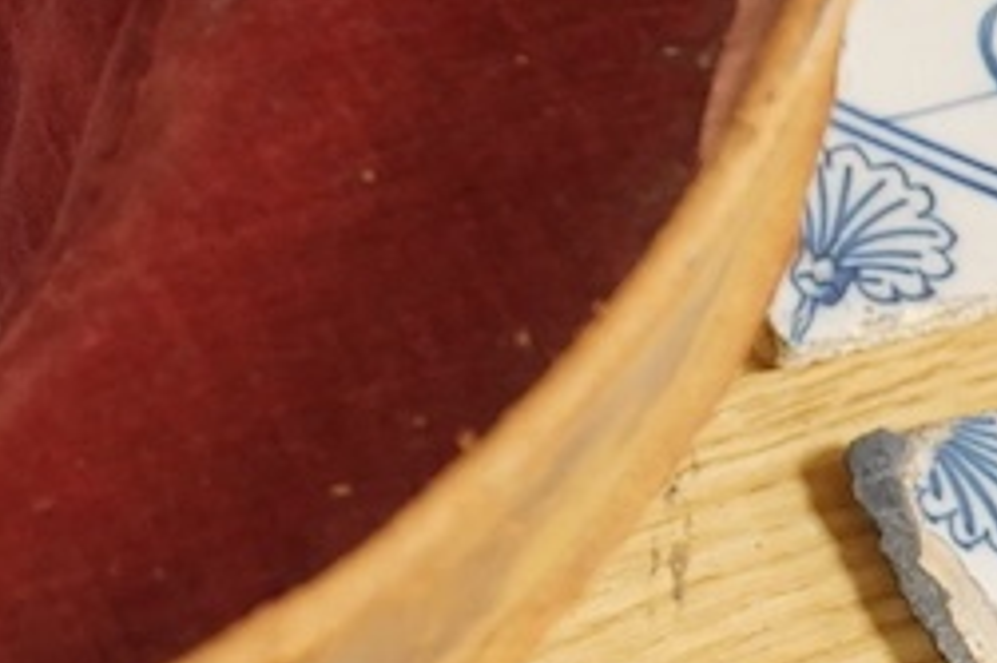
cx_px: -955
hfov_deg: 9.6
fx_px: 5590
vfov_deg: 6.7
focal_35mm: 202
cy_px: -389
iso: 2500
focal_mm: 30
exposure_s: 1/100
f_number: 8
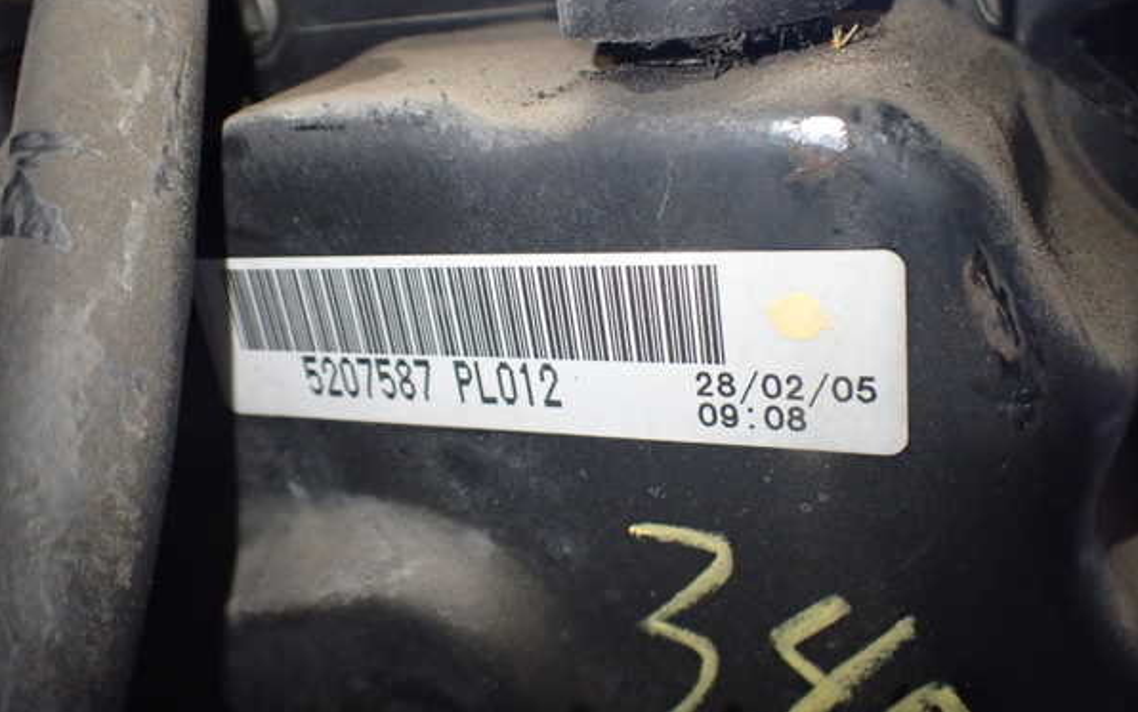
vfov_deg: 39.4
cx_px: 567
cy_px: 332
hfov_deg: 59.6
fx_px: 993
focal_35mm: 32
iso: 800
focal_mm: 5.4
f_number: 2.3
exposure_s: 1/125
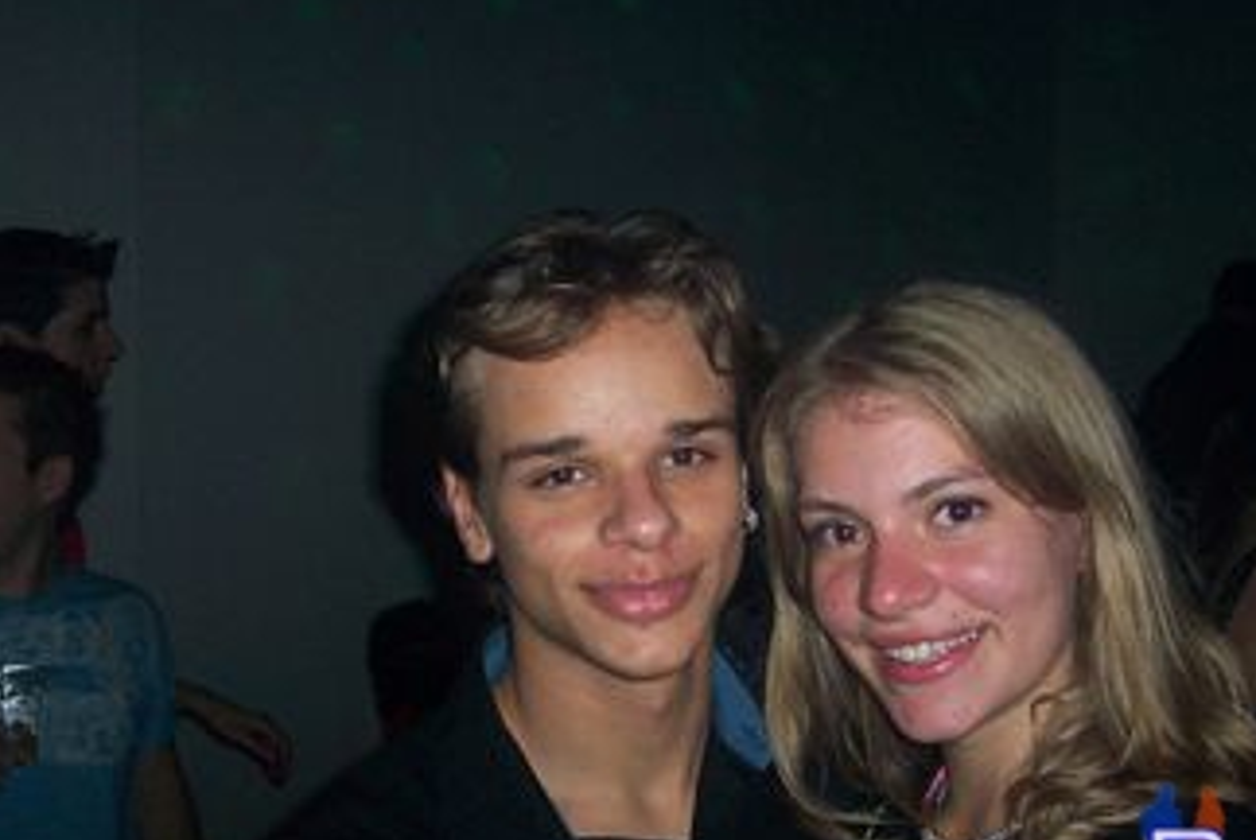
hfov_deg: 41.6
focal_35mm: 47
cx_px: 766
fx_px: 1641
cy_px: 476
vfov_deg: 28.7
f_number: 2.8
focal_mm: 8
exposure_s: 1/30
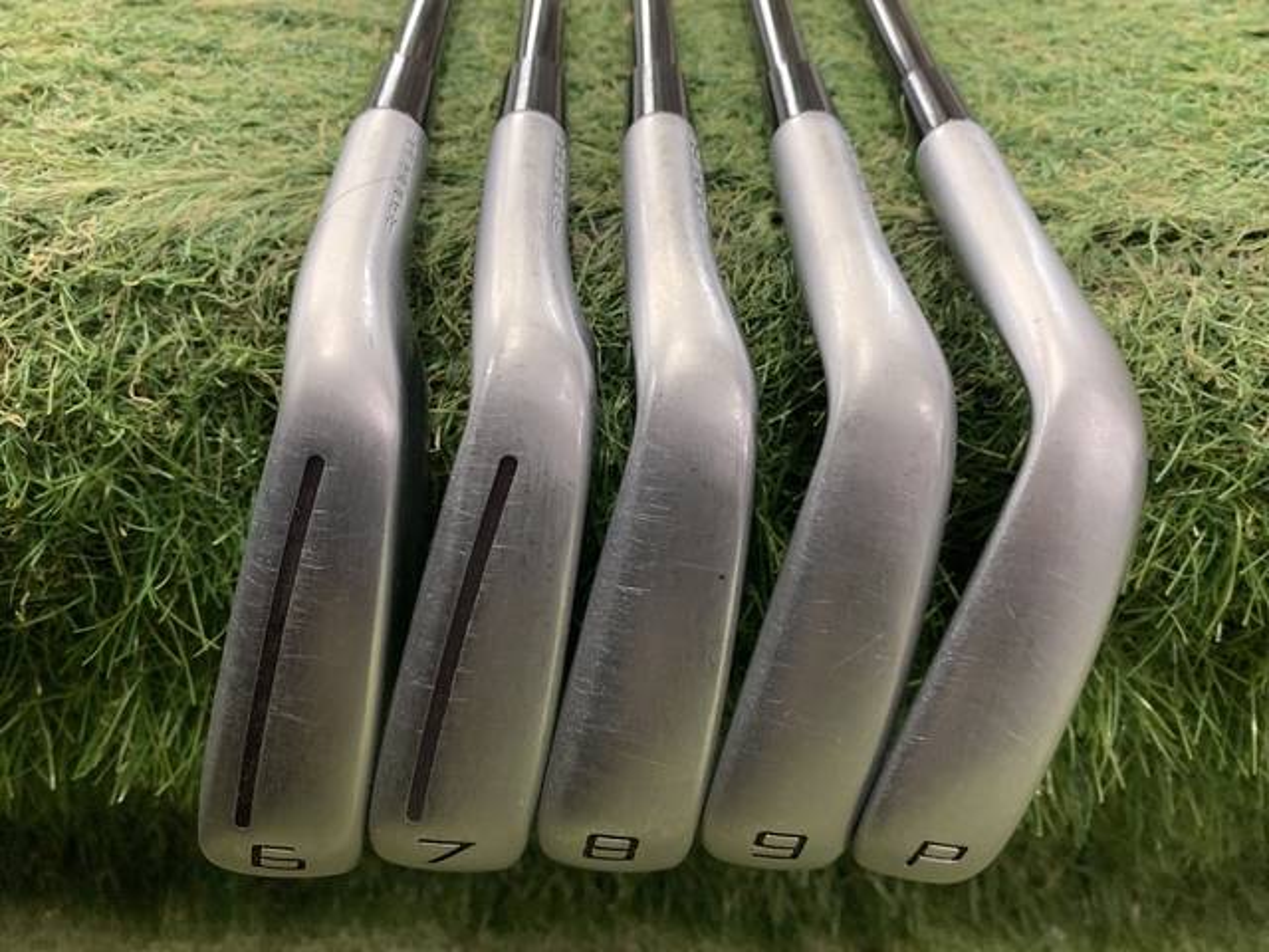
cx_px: 634
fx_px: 953
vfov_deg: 53.1
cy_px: 476
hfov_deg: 67.3
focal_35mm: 26
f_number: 1.8
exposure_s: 1/60
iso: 320
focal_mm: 4.25
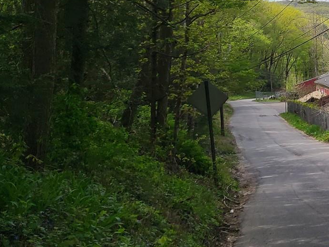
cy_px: 71
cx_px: 445
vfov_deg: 19.0
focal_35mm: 77
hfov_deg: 22.3
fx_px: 732
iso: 40
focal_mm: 5.4
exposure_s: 1/2000
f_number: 1.8
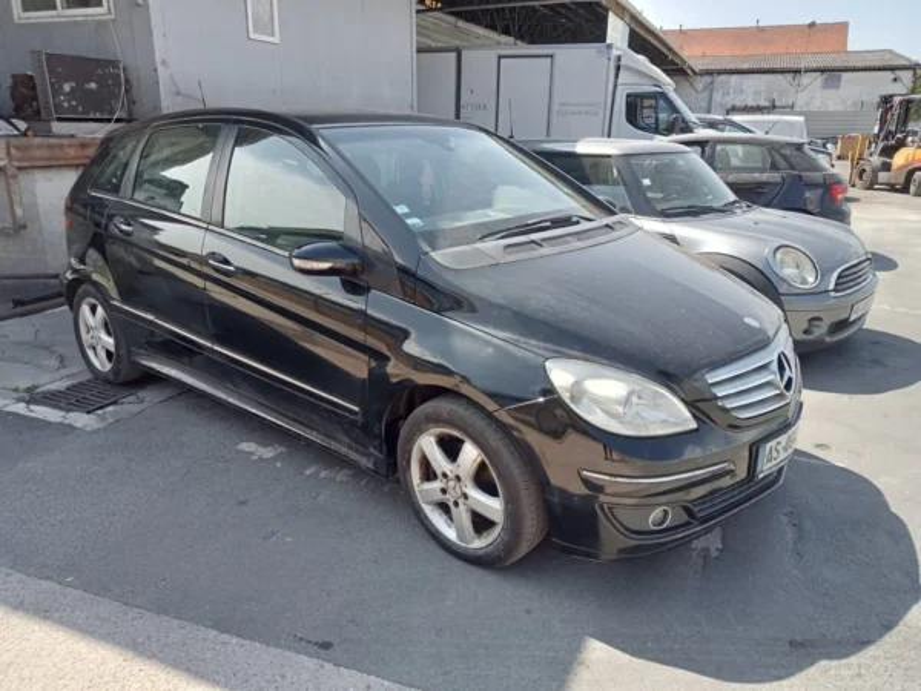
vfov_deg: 49.7
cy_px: 346
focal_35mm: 28
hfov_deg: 63.4
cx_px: 460
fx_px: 745
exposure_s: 1/355
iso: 100
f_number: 2.2
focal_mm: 3.46
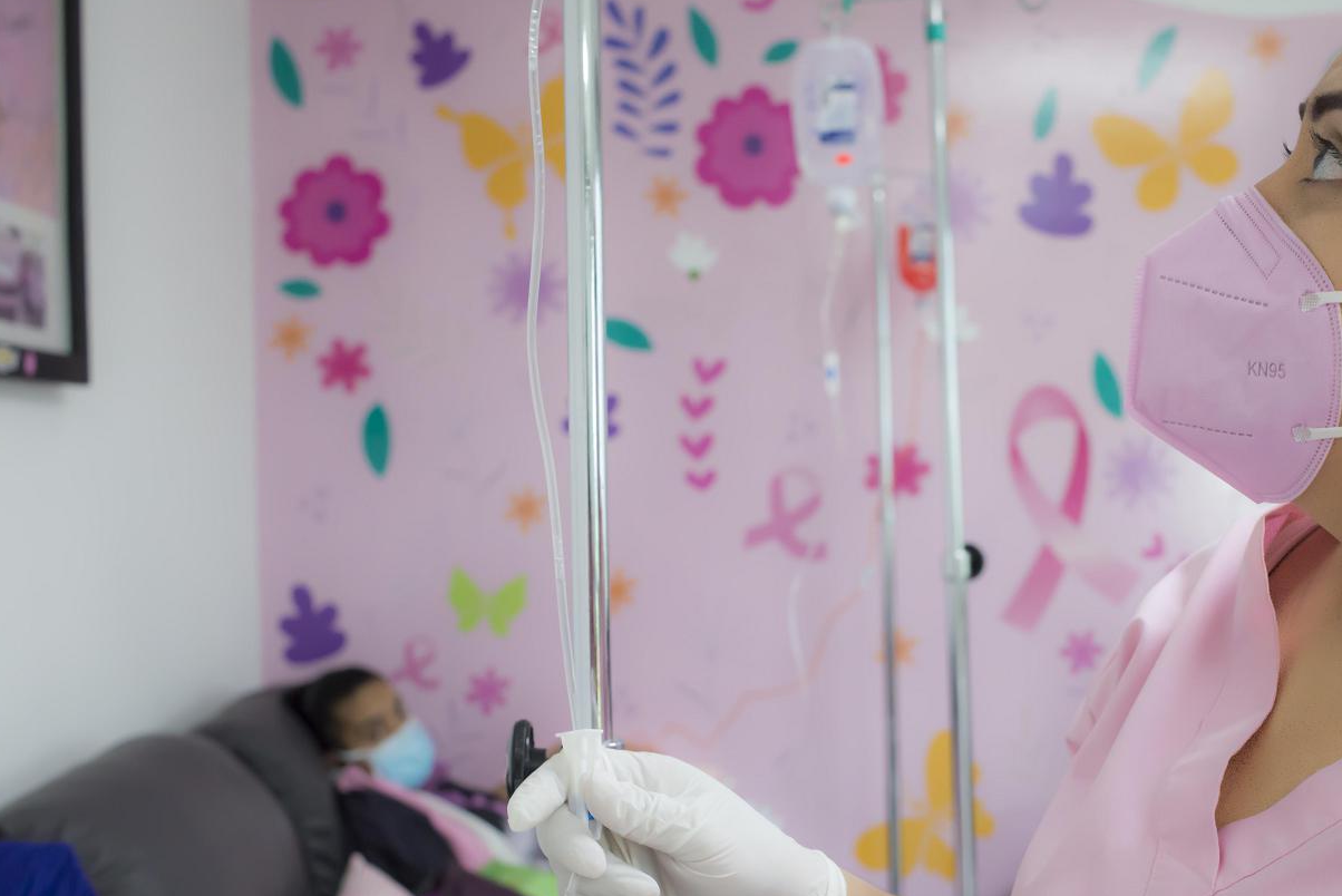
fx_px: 1753
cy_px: 503
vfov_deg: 28.7
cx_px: 889
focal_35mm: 47
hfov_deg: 41.4
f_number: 5.6
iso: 2000
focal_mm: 35
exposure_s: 1/125
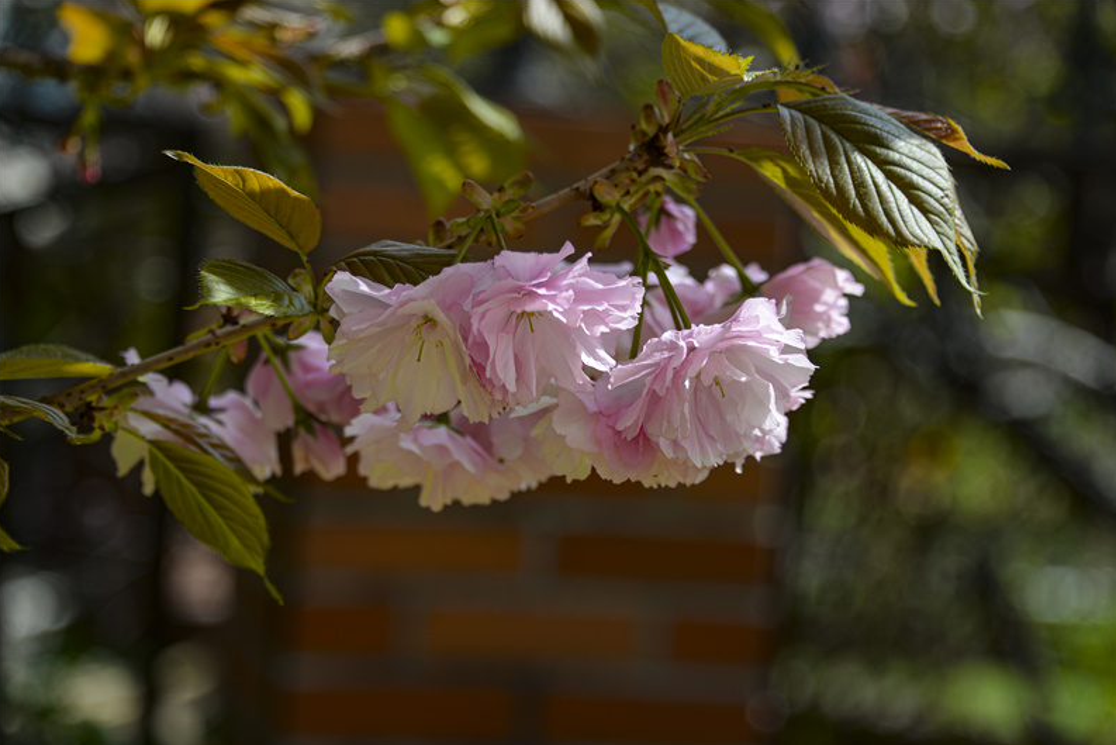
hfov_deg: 19.3
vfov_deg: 12.9
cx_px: 559
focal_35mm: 106
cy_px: 373
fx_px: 3286
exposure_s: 1/250
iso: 100
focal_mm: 105
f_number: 5.6
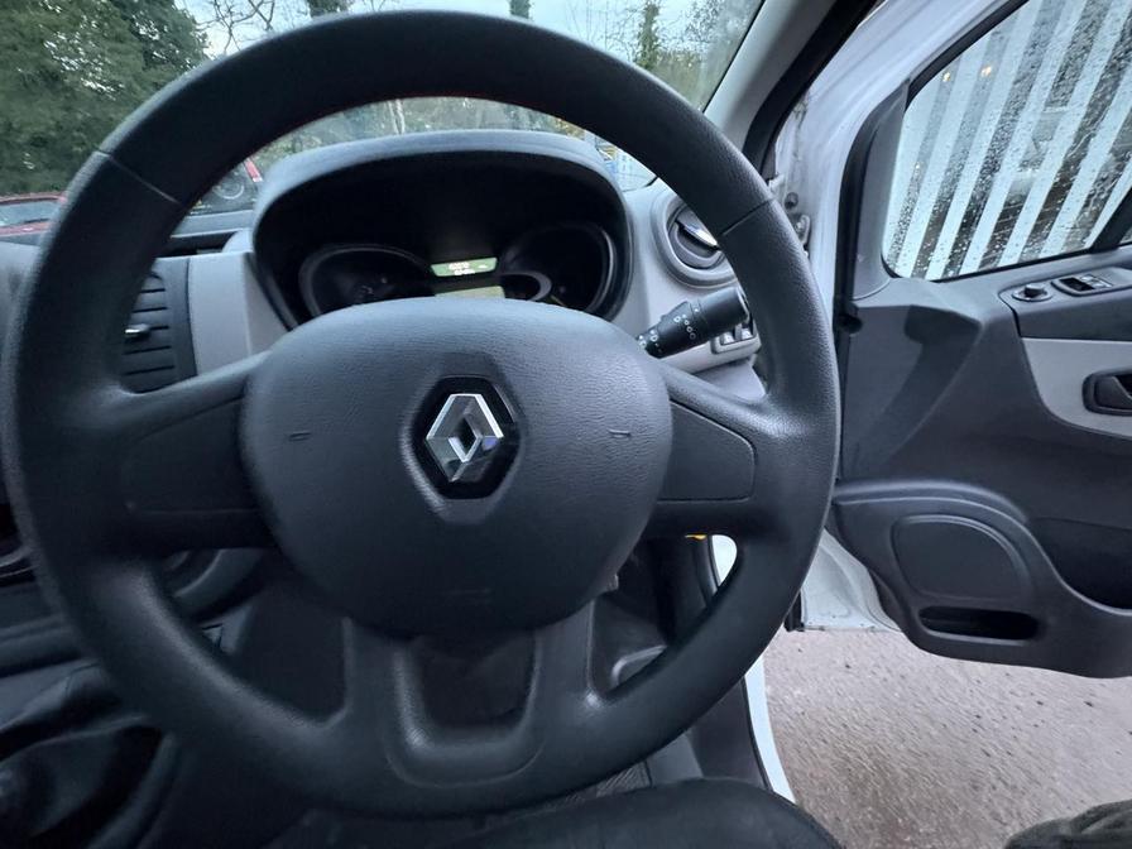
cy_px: 424
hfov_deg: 102.1
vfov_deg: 85.7
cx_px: 566
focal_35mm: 14
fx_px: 458
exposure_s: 1/30
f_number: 2.2
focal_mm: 2.22
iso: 1000
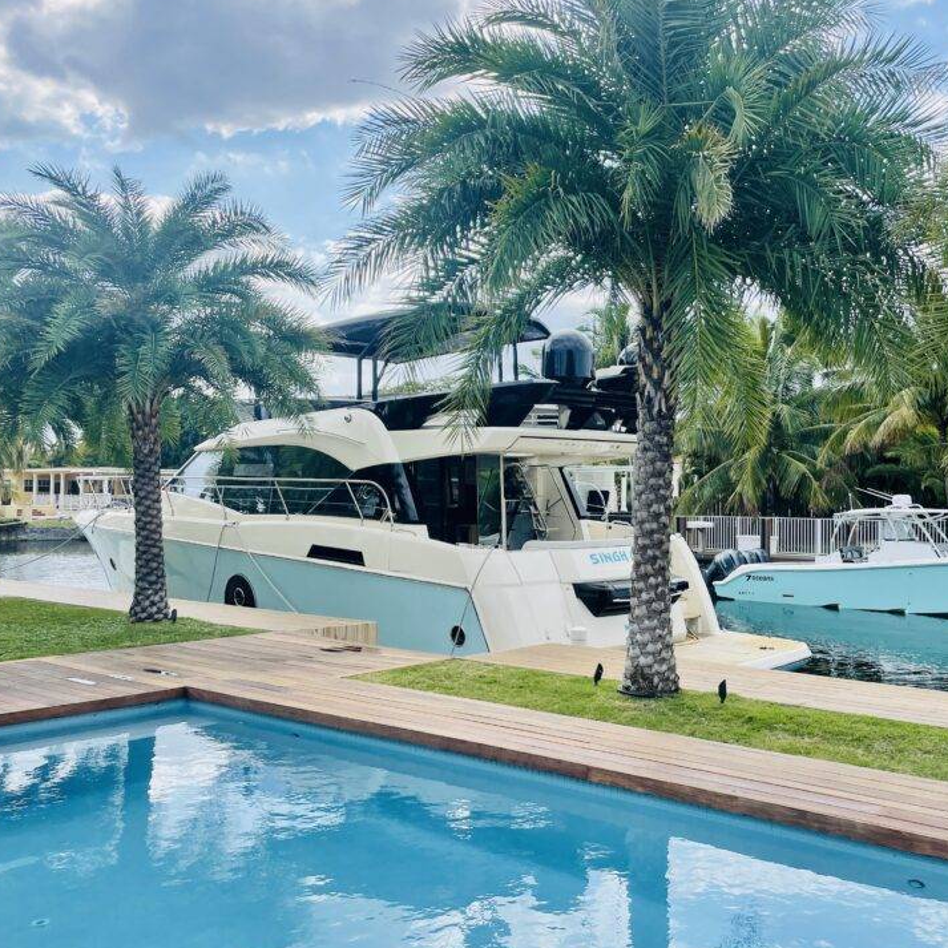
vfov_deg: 49.7
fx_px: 1022
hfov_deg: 48.5
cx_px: 666
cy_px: 468
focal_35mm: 33
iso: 32
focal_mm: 4.2
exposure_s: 1/2564
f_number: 1.6
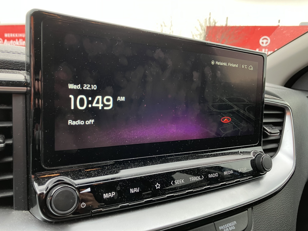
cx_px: 154
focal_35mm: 28
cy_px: 116
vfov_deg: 49.7
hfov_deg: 63.4
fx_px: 249
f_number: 1.8
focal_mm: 3.99
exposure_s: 1/60
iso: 125
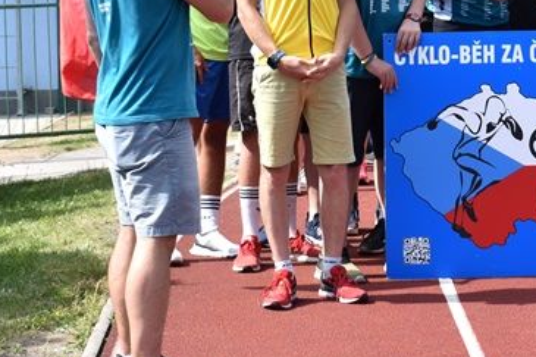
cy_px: -62
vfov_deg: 8.5
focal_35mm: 160
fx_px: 2381
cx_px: 508
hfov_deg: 12.7
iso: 100
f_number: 7.1
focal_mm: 38
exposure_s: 1/200
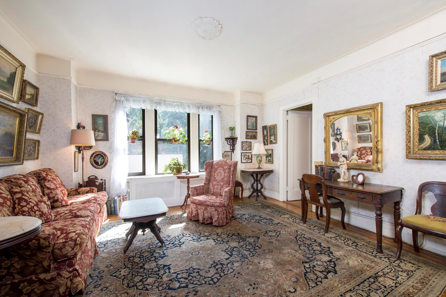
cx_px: 223
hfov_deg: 100.4
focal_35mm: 15
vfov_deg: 77.3
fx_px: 186
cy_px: 148
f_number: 10
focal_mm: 15
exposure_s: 1/8
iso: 250
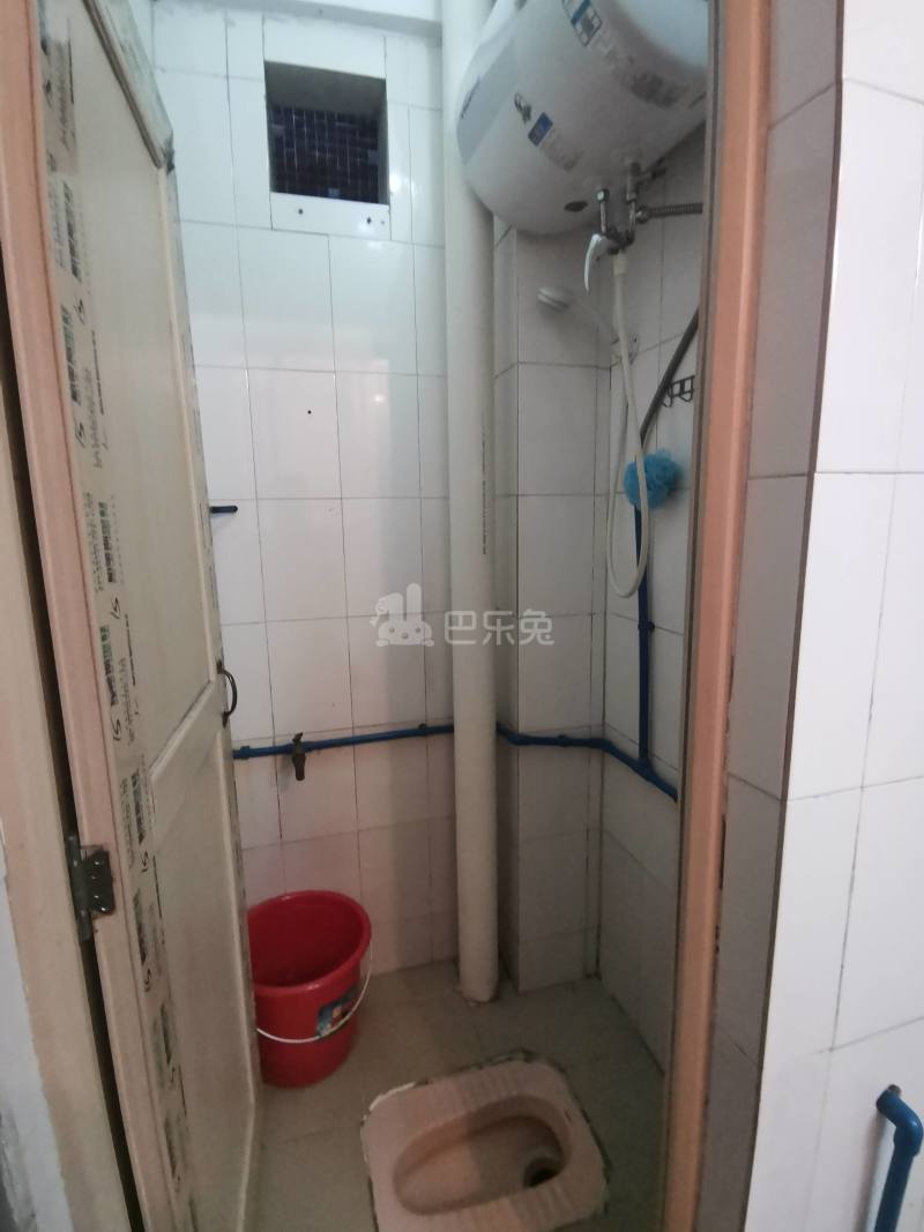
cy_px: 616
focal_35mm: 17
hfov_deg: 74.7
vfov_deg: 91.0
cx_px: 462
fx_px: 605
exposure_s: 1/20
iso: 640
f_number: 2.2
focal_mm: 2.26
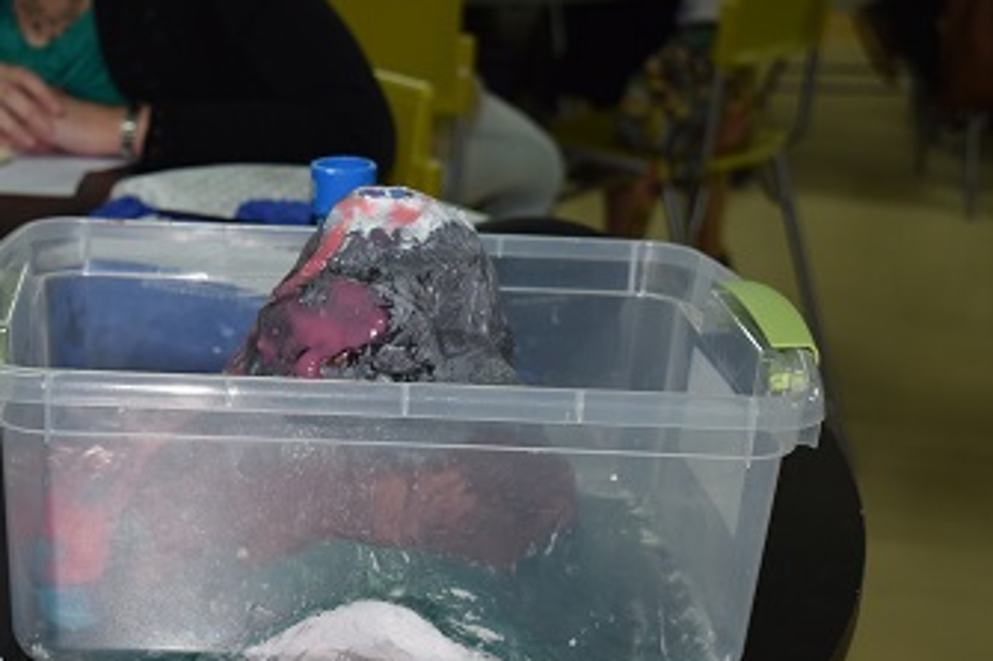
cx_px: 387
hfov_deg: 23.7
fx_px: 2361
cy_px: 336
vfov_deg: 15.9
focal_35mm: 86
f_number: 5
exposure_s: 1/80
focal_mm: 45
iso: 800
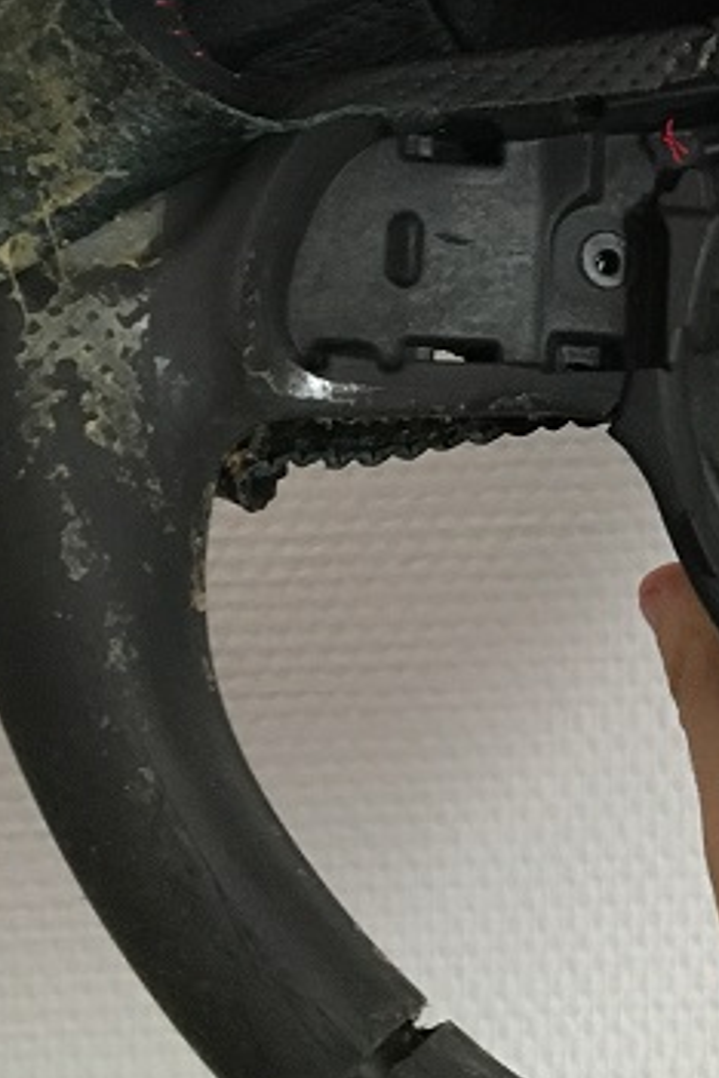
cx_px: 1042
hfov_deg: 14.6
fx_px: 2636
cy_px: 184
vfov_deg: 22.7
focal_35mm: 88
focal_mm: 4.15
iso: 200
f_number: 2.2
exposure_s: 1/20
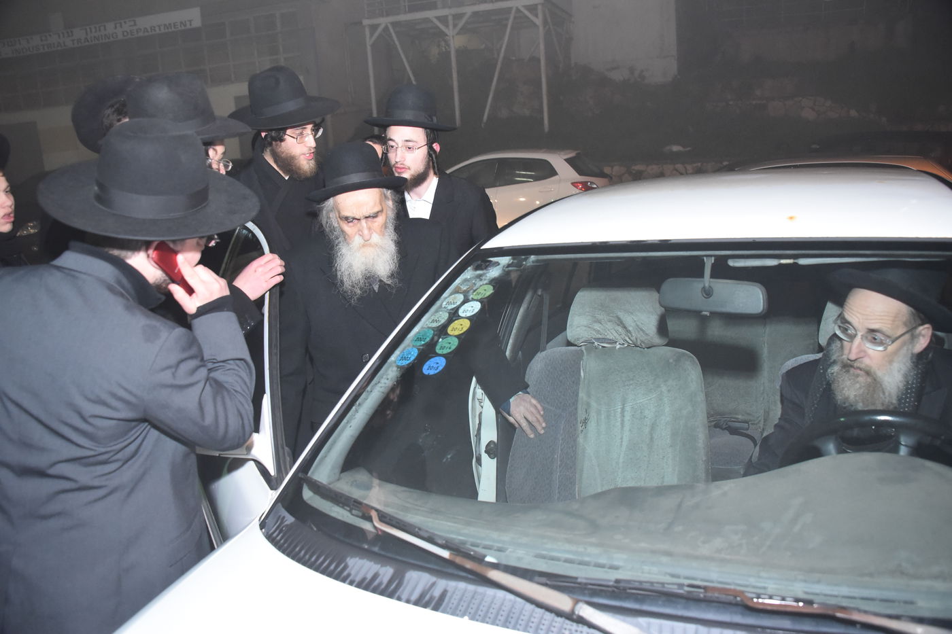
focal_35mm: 28
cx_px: 476
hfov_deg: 65.5
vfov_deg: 46.4
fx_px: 740
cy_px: 317
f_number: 5.6
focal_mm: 28
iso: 5000
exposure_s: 1/160
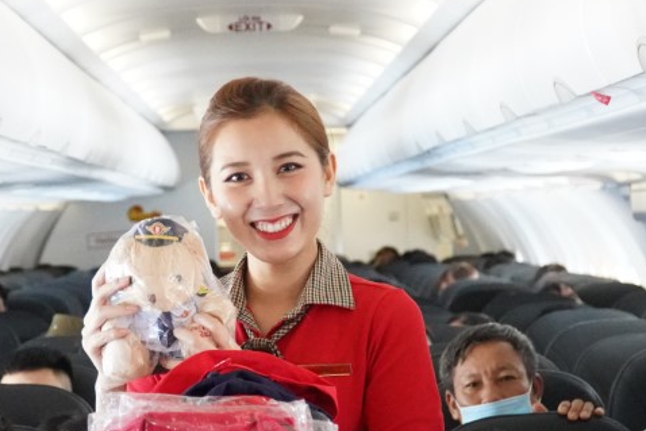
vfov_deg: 12.1
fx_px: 2028
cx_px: 268
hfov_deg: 18.1
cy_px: 280
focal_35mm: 113
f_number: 4
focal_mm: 40
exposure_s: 1/125
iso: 6400
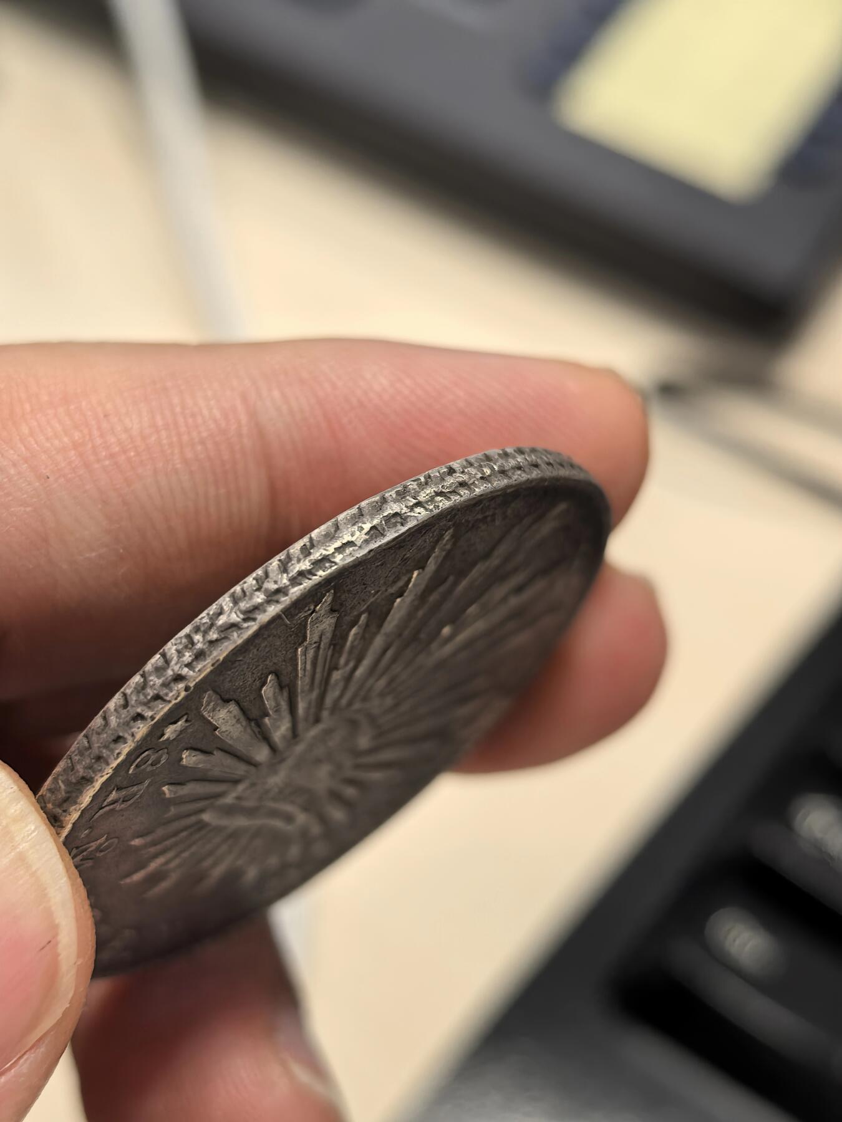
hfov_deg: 27.0
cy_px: 561
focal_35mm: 54
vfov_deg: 35.5
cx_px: 421
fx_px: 1751
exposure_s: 1/50
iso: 200
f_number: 2
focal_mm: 6.98
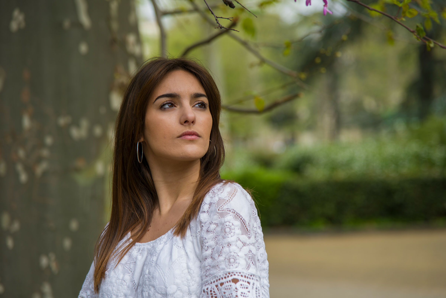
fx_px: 1487
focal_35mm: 120
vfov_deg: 11.4
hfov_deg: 17.1
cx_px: 223
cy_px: 149
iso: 110
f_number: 4
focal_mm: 120
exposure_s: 1/250
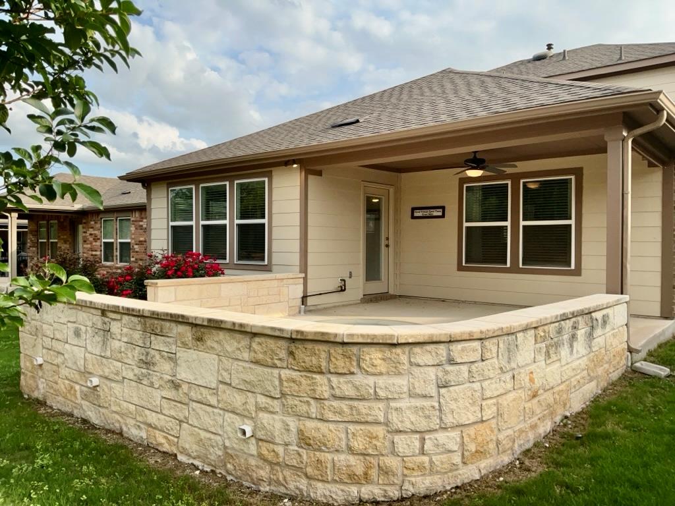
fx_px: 526
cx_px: 338
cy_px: 253
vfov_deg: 51.4
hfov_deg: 65.3
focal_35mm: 27
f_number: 1.8
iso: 25
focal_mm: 3
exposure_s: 1/944
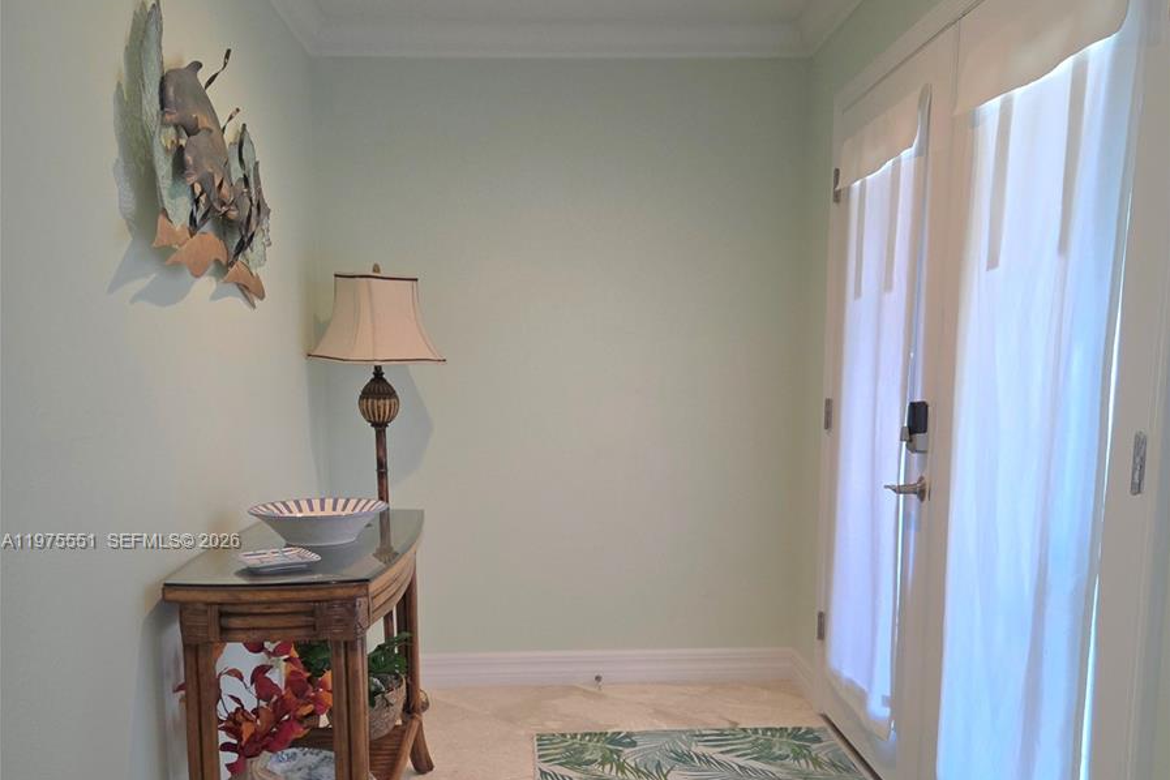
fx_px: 1040
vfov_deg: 40.4
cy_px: 543
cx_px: 586
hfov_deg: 58.7
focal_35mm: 32
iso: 64
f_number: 1.8
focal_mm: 5.4
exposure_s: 1/60.2
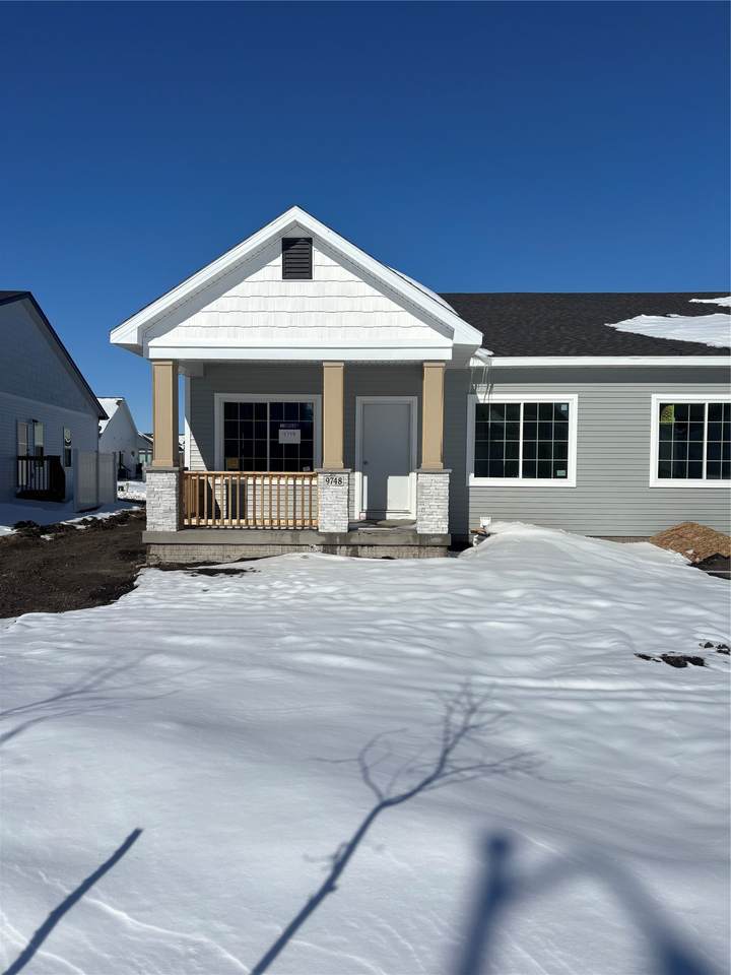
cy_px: 488
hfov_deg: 53.1
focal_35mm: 26
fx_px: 732
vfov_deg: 67.3
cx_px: 366
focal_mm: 5.96
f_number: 1.6
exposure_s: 1/16129
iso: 50
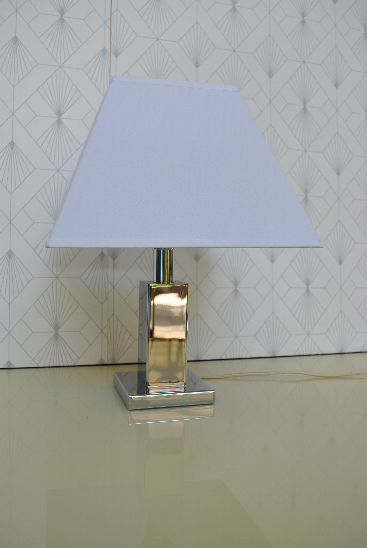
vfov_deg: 57.2
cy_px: 274
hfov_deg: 40.1
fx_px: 503
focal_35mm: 33
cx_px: 184
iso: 180
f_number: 5.6
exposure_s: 1/125
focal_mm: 22
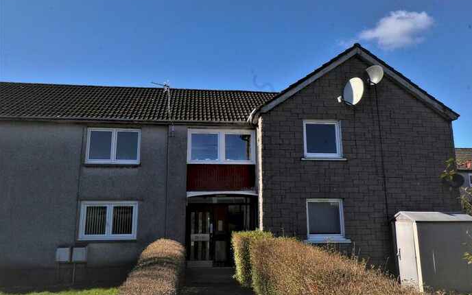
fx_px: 360
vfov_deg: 44.5
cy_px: 149
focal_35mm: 28
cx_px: 239
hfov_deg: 66.5
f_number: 22
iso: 320
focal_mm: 18
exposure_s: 1/160
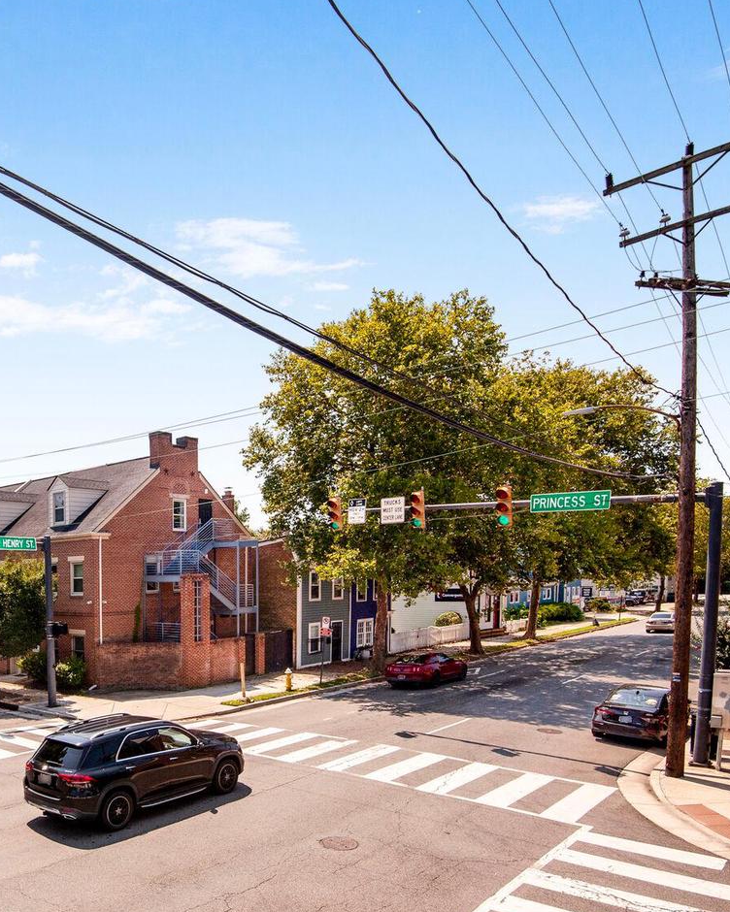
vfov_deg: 72.6
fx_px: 621
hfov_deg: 56.4
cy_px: 456
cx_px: 145
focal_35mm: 23
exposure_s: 1/800
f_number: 8
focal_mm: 16
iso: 200
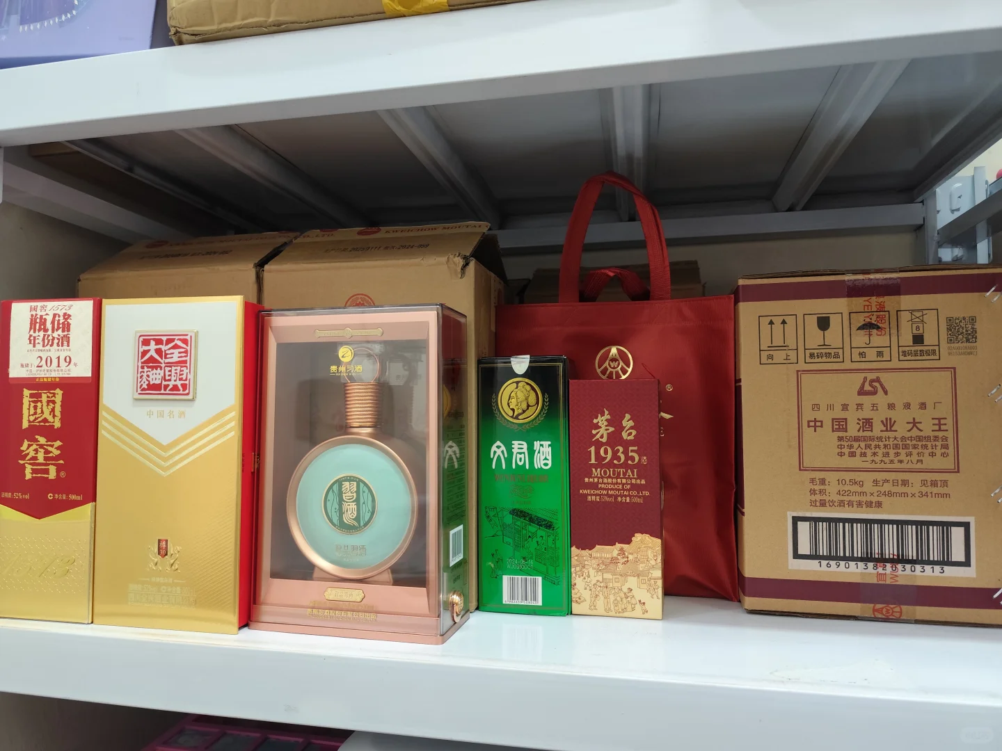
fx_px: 666
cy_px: 376
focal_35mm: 23
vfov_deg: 58.9
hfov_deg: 73.9
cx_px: 501
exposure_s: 1/25
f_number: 1.65
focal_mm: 6.14
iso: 1000
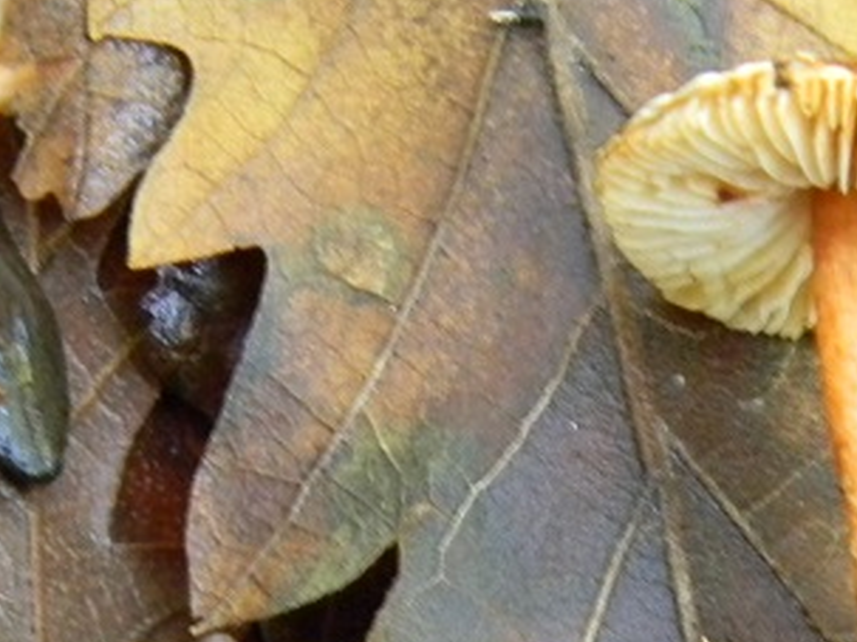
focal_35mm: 219
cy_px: 713
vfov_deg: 6.7
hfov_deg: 9.0
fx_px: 5420
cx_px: 789
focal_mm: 15.1
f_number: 4.5
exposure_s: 1/11.3
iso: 400
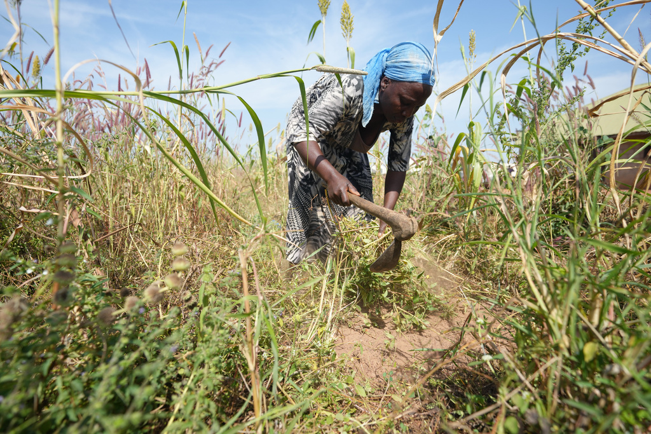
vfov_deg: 64.6
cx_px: 326
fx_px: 344
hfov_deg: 86.9
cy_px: 217
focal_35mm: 19
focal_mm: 19
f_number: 3.5
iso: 320
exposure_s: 1/2500
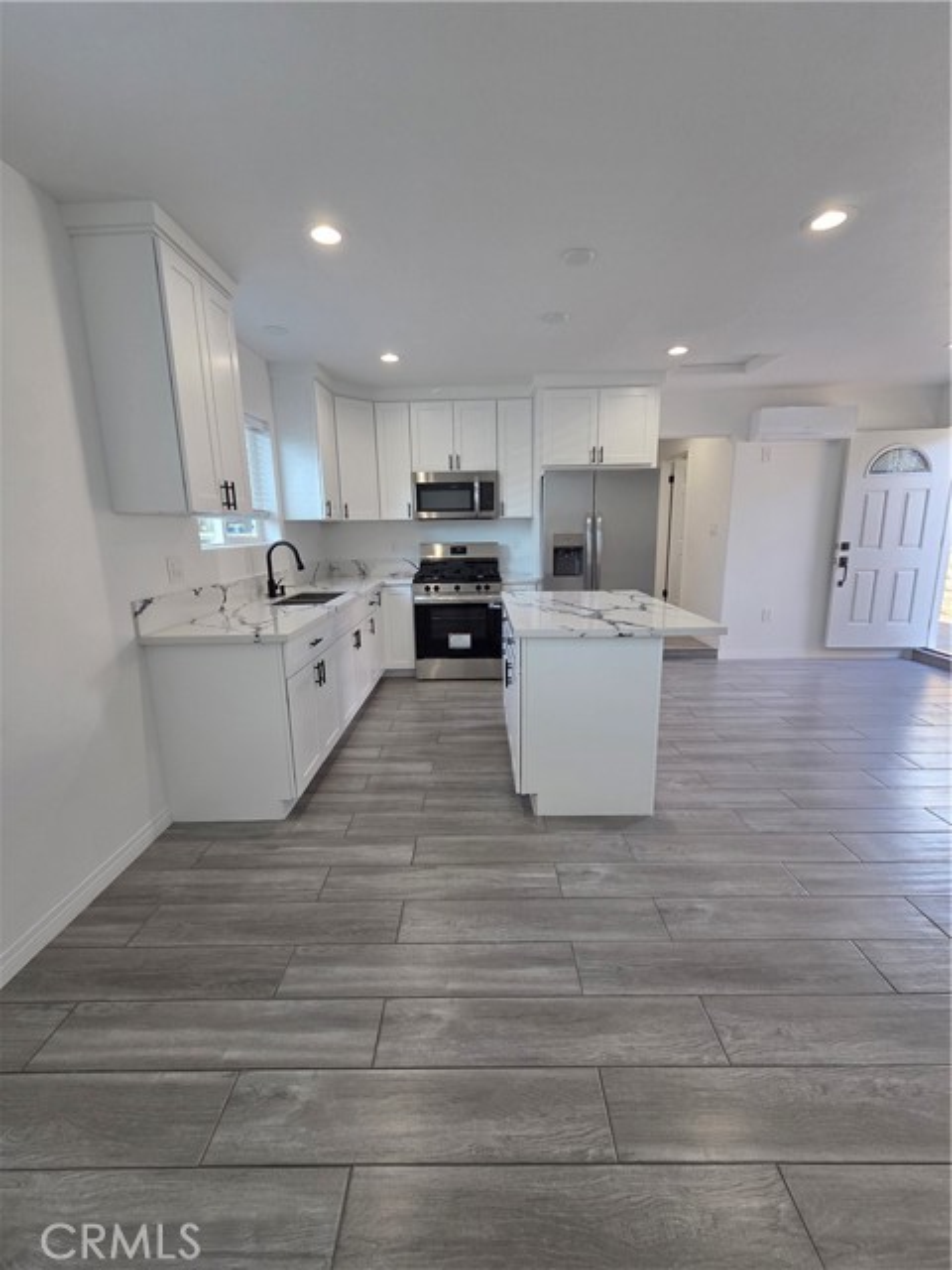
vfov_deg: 106.2
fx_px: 477
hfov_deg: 89.9
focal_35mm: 13
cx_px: 476
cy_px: 635
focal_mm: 2.2
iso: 125
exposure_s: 1/120
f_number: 2.2
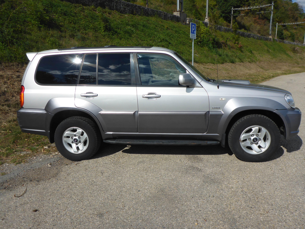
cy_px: 114
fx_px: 247
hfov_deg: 63.4
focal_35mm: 28
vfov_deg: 49.7
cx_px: 152
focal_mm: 4.9
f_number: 10
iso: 100
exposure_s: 1/250
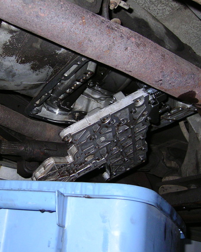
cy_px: 129
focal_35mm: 48
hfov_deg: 31.1
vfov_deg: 38.8
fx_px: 357
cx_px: 62
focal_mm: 5.6
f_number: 2.8
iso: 100
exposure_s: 1/30
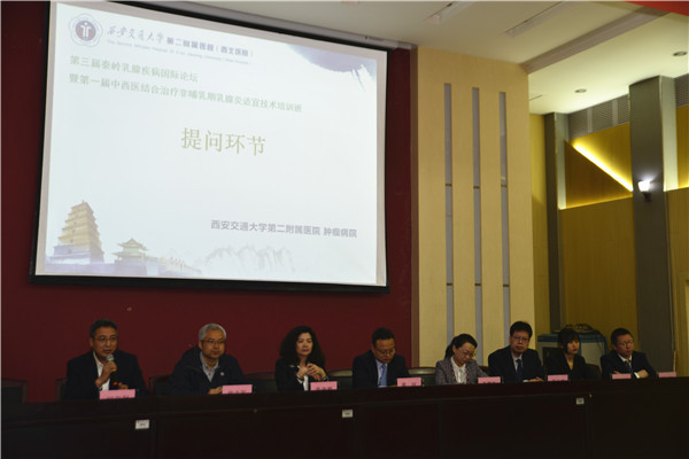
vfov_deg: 33.4
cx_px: 344
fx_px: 765
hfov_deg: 48.5
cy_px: 230
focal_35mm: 40
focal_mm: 40
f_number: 2.8
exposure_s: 1/60
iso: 280
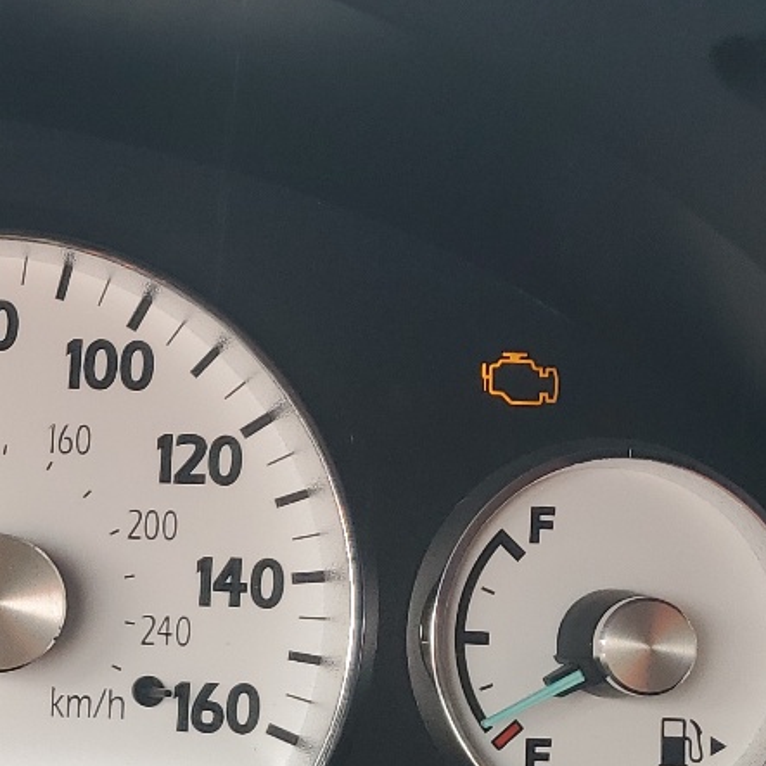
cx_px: -456
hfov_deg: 18.1
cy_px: 546
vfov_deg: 20.8
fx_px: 2078
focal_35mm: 83
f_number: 1.5
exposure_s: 1/169
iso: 50
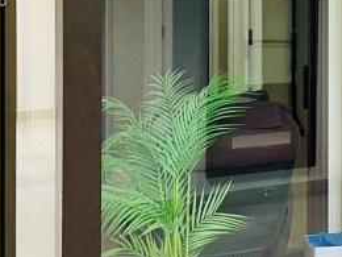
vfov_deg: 15.1
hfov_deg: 19.4
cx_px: 393
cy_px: 1
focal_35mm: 96
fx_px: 948
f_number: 1.6
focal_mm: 4.2
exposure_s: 1/60
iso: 200
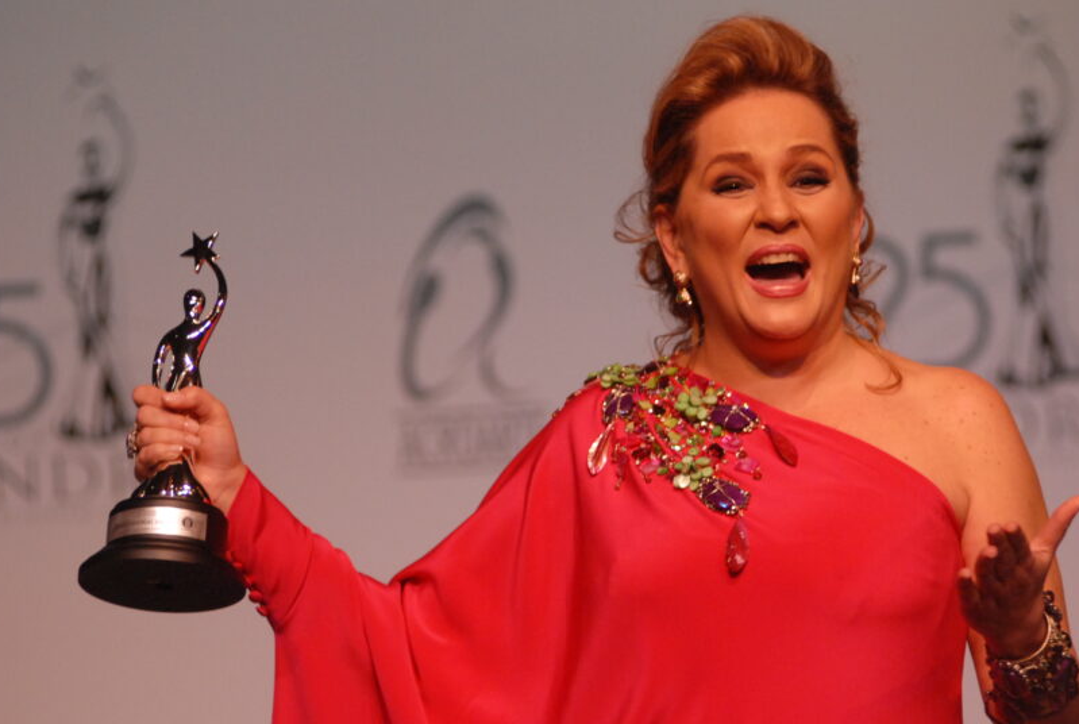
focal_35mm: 279
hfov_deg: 7.4
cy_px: 410
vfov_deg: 5.0
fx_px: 8367
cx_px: 631
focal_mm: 145
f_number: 2.8
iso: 800
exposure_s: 1/250
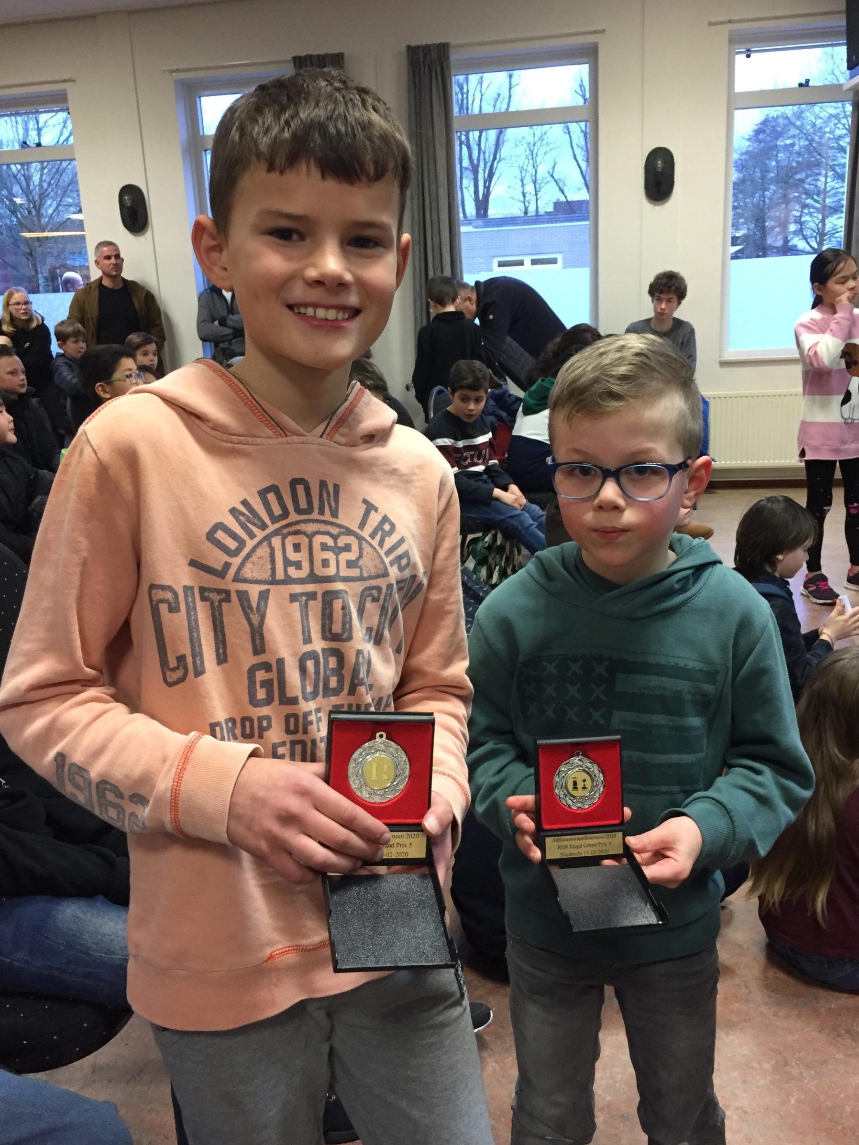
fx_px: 1026
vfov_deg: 58.3
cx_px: 434
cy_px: 588
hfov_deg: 45.4
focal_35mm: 31
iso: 200
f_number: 2.2
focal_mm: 4.15
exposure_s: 1/33
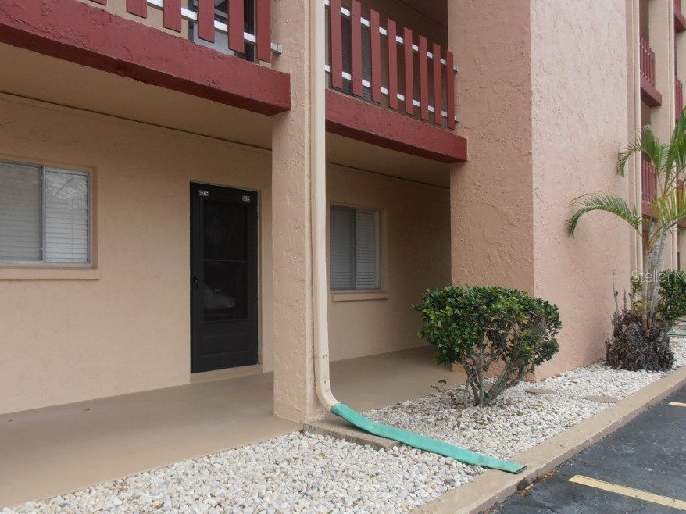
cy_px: 276
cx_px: 305
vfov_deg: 49.7
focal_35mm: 28
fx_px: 555
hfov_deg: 63.3
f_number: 3
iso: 80
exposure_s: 1/500
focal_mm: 4.2
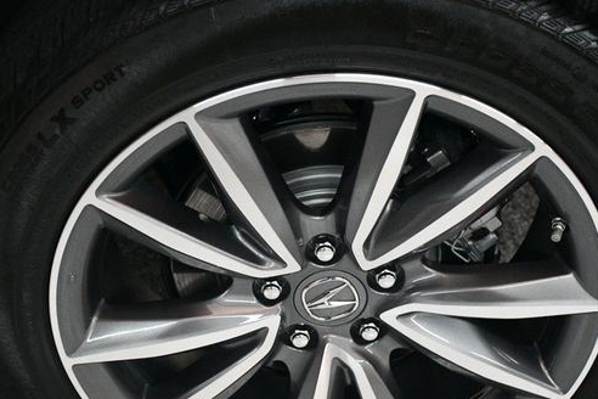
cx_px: 294
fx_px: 1296
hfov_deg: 26.0
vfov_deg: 17.5
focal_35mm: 78
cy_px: 257
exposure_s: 1/100
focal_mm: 40
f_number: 4.5
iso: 3200
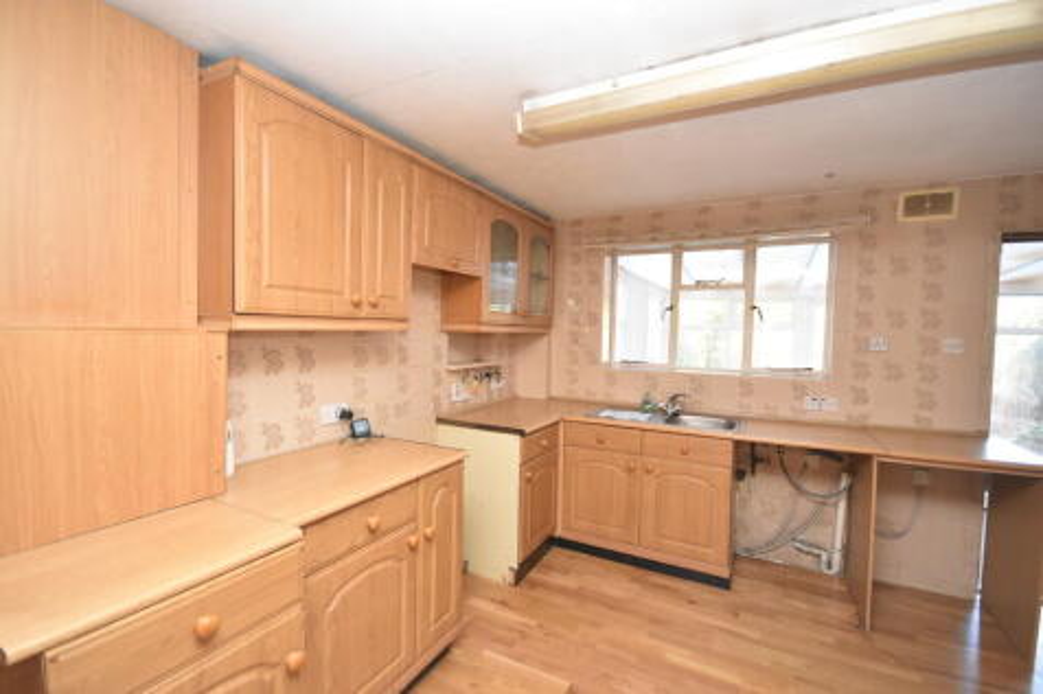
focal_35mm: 15
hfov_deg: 100.4
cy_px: 347
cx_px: 522
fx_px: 434
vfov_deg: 77.3
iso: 1600
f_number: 4
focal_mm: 10
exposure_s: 1/80
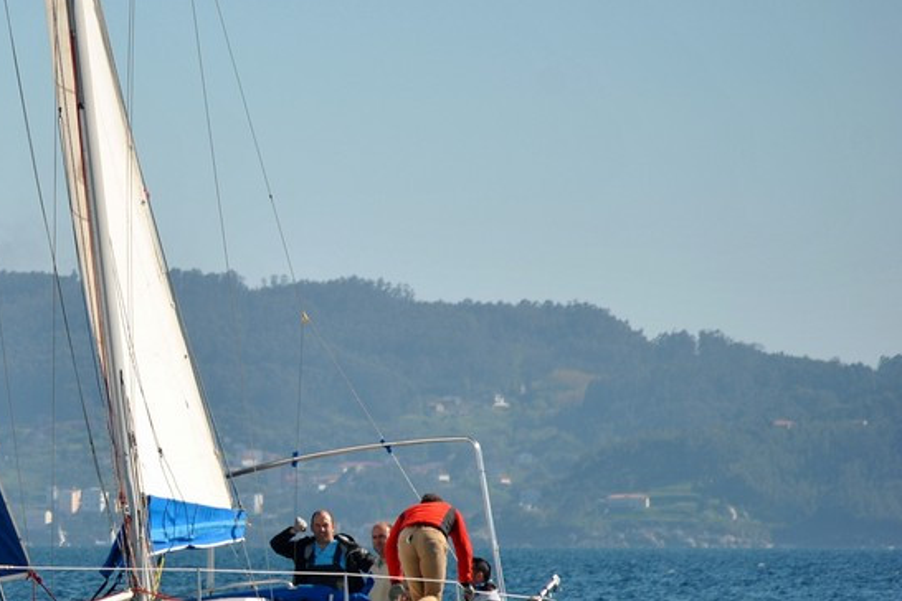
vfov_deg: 3.6
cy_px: 477
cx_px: 83
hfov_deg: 5.4
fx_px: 9519
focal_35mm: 380
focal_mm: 135
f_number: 6.3
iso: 100
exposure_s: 1/640
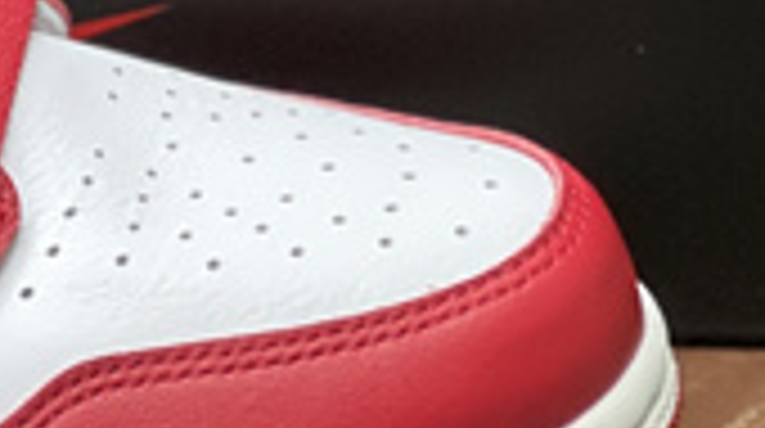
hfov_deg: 7.0
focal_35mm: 304
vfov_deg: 3.9
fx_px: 6157
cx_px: -248
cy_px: -565
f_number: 2.2
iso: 250
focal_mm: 7.5
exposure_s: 1/81
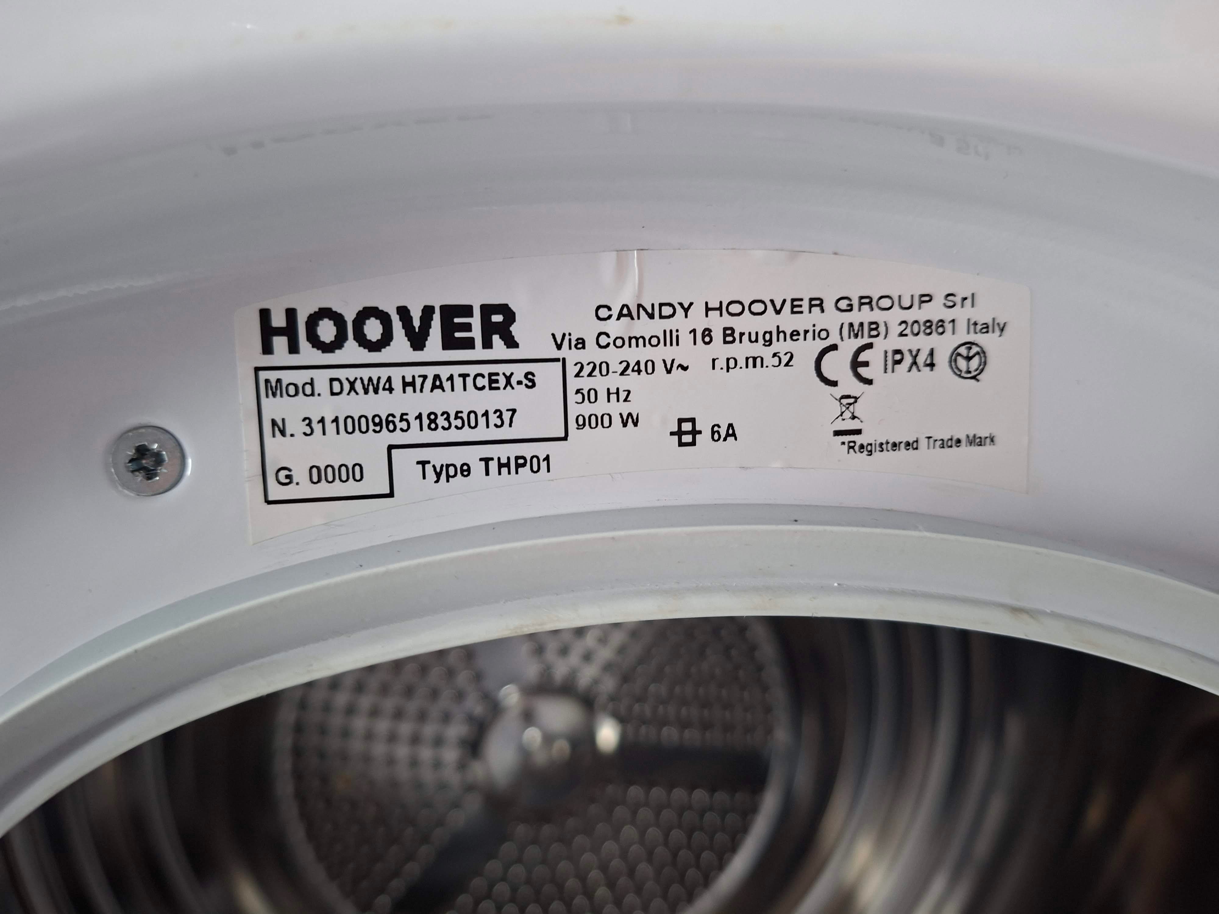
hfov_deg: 73.9
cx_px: 610
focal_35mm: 23
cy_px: 457
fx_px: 810
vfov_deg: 58.9
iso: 250
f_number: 1.8
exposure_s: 1/33
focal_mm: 5.54
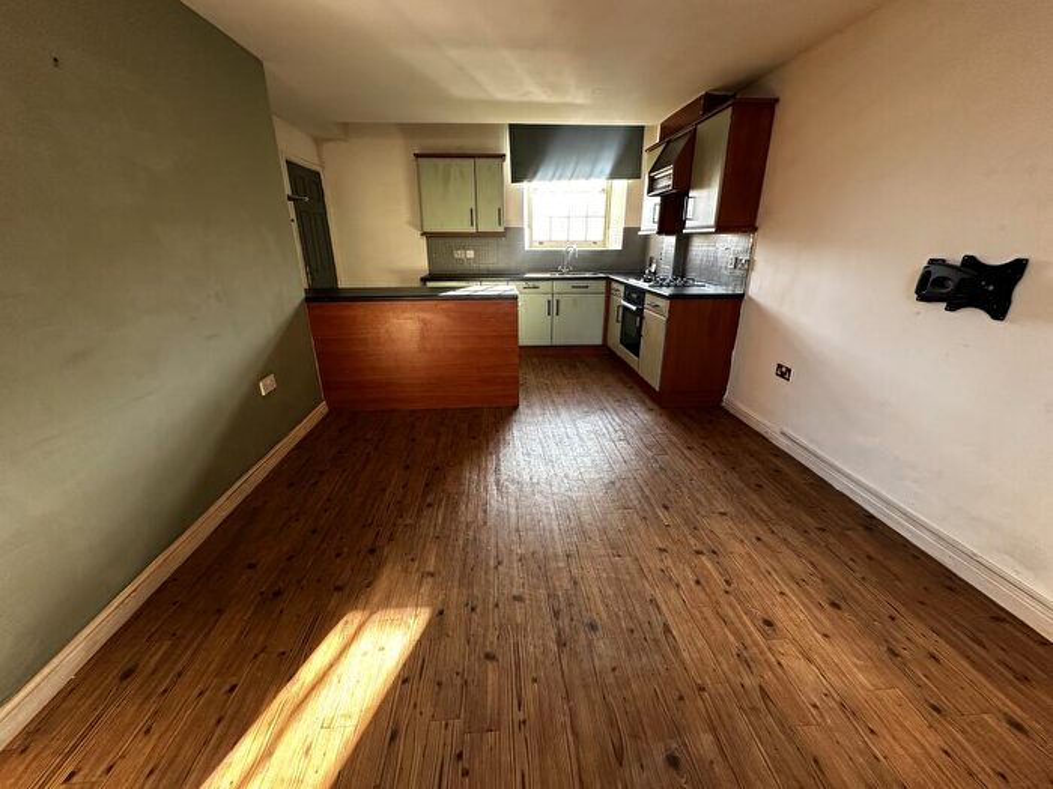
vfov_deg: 85.7
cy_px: 394
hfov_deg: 102.1
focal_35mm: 14
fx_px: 426
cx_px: 526
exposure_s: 1/99
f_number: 2.2
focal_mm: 2.22
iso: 160
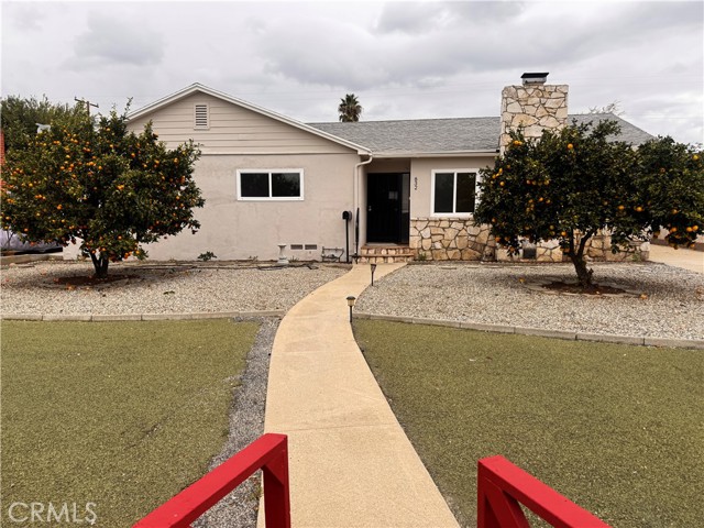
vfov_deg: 56.8
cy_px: 264
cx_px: 352
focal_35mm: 24
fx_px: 488
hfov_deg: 71.6
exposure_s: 1/210
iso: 64
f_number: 1.78
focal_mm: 6.76
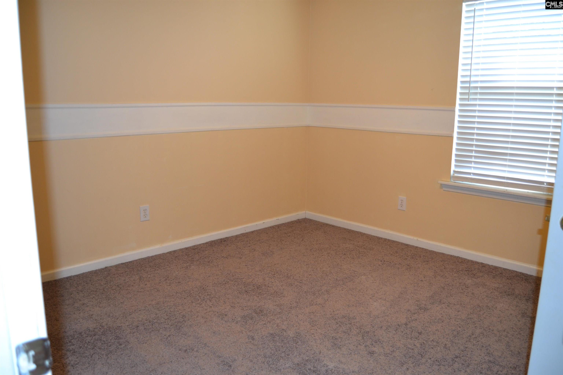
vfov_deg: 47.9
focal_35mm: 27
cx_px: 282
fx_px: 422
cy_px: 188
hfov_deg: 67.4
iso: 560
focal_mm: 18
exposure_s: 1/60
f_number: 3.5
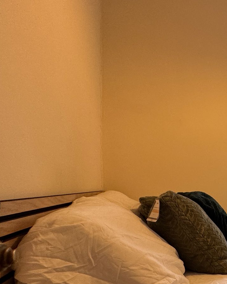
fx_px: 260
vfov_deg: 55.9
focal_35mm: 31
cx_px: 318
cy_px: 191
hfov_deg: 31.4
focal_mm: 2.22
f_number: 2.2
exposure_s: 1/99
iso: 125
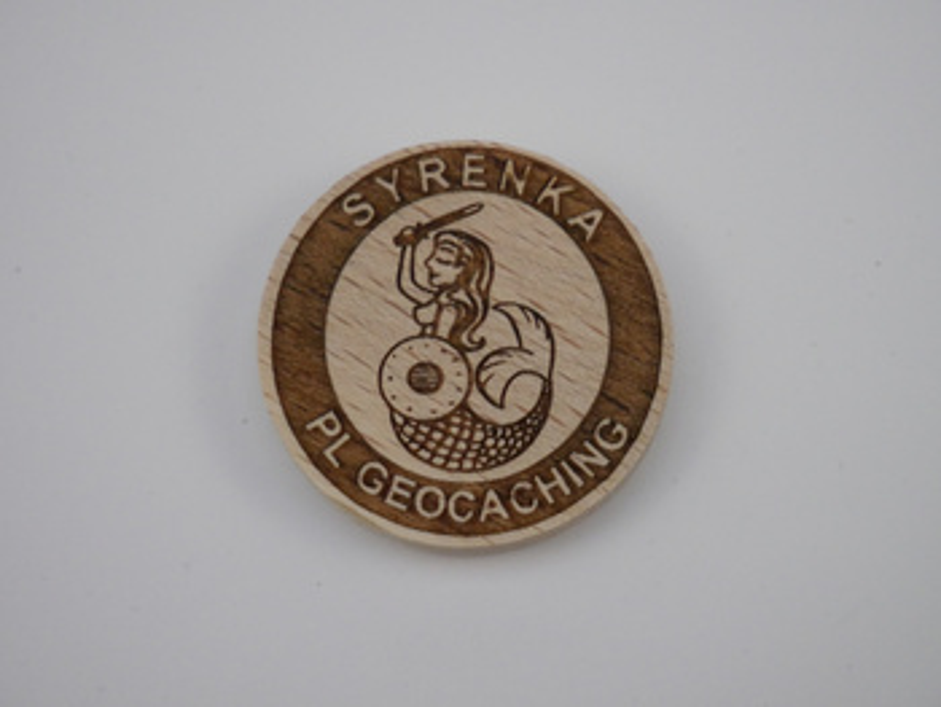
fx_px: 3101
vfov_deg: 13.0
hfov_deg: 17.3
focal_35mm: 114
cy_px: 354
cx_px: 470
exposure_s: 1/2000
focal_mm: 57
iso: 3200
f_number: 6.3
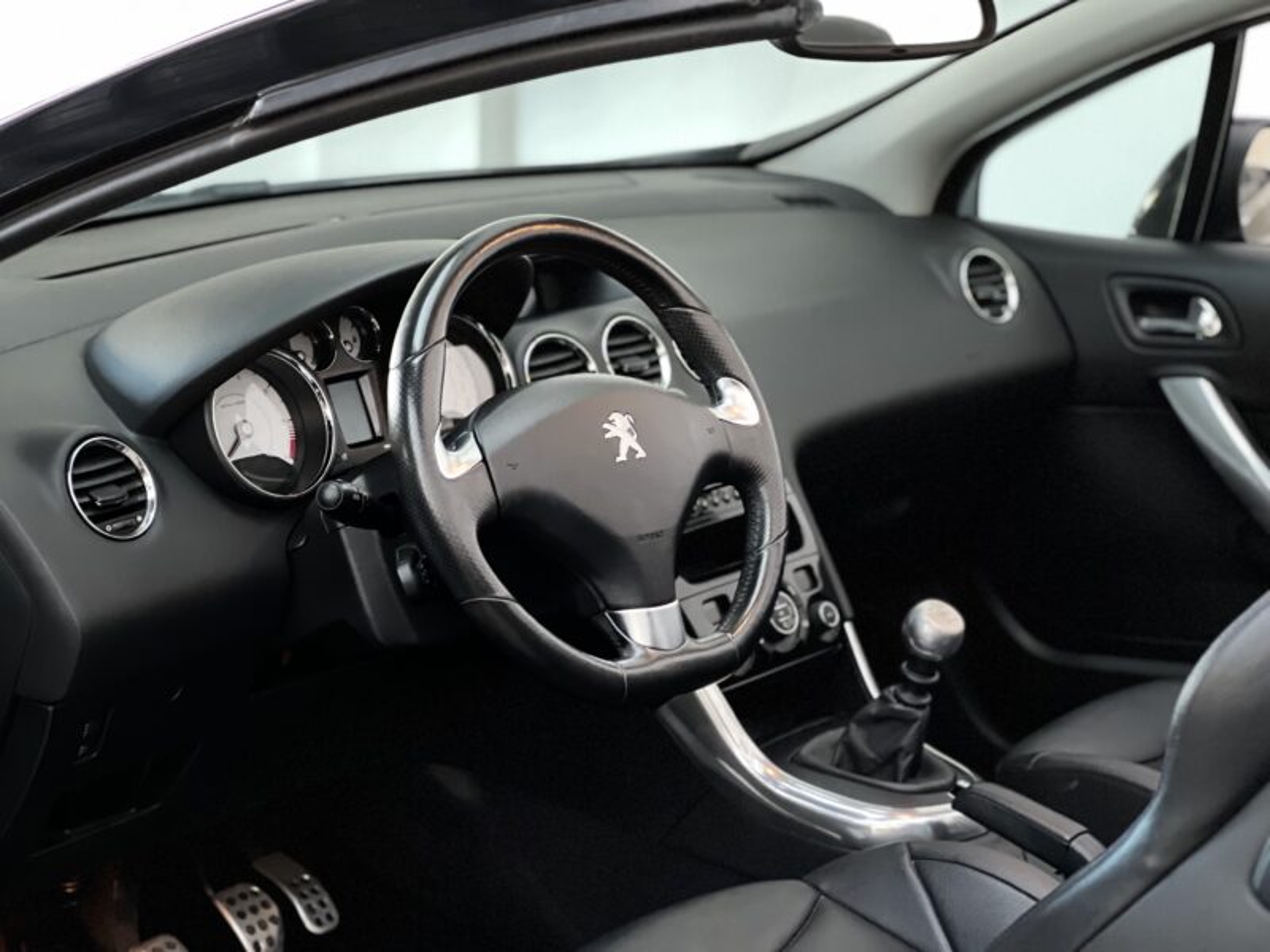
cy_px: 476
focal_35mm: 77
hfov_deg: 25.3
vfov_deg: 19.1
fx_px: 2825
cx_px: 635
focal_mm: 9
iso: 500
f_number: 2.8
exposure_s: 1/15
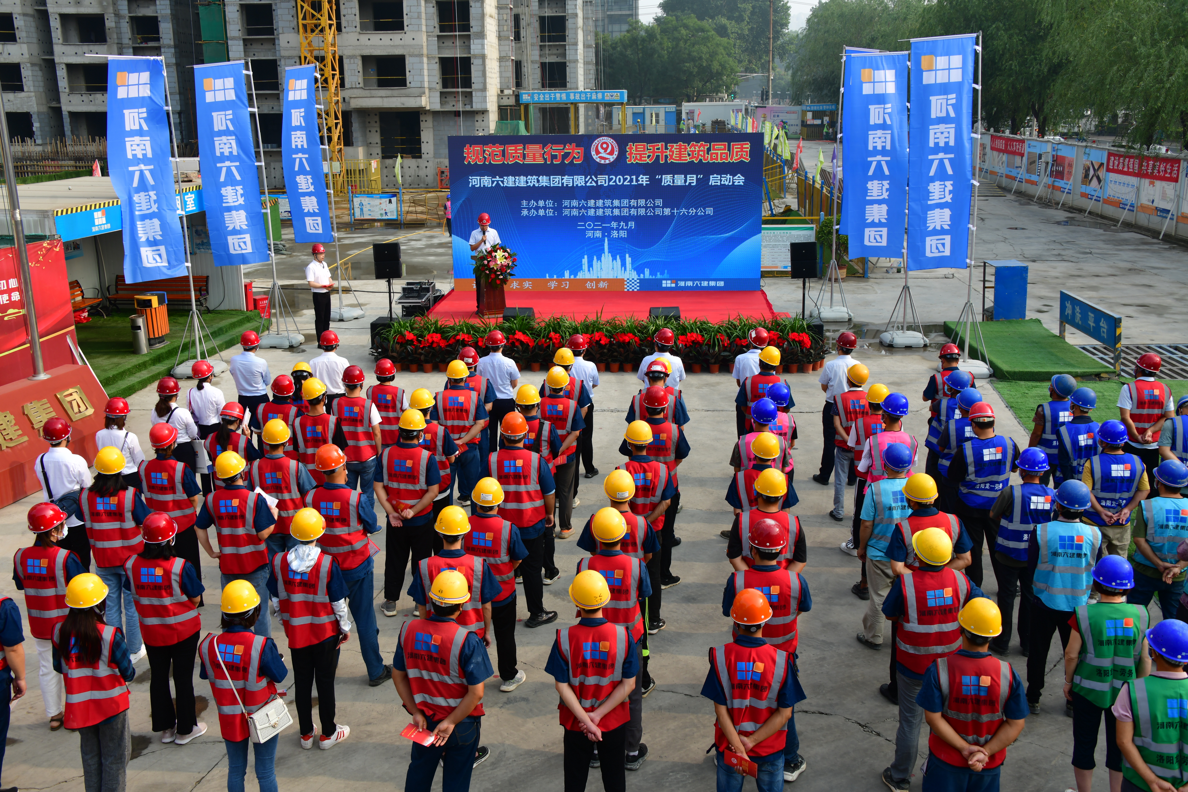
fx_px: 1188
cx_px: 594
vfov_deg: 36.9
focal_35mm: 36
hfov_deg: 53.1
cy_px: 396
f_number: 10
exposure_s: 1/100
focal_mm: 36
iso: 100
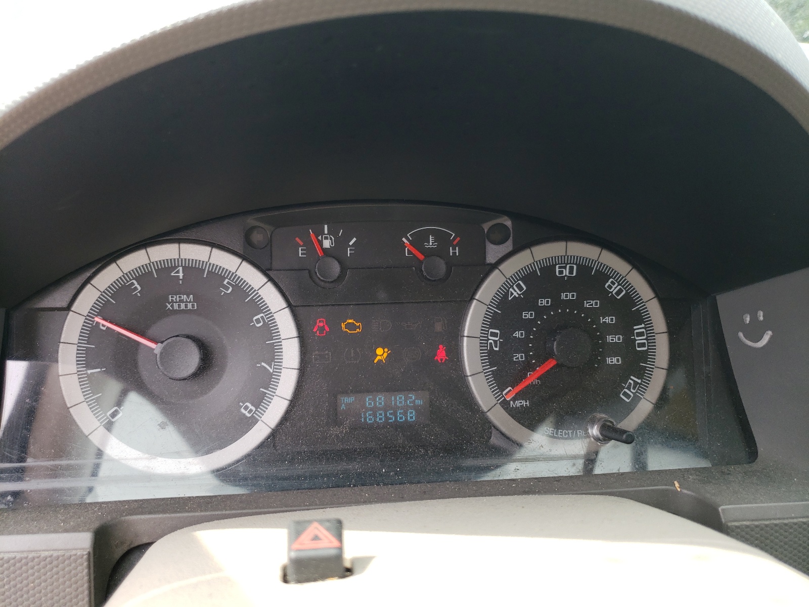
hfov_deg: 67.3
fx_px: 608
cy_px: 304
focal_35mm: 26
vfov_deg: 53.1
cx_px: 404
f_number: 1.5
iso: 50
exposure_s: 1/250
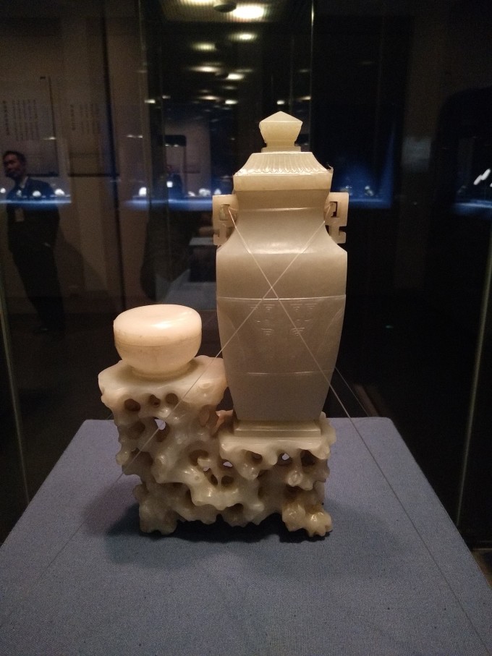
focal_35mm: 26
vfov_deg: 67.3
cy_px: 328
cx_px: 246
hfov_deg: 53.1
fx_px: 493
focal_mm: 3.88
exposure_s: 1/14.3
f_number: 2
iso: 800
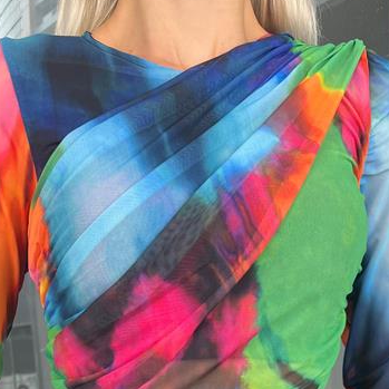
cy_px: 479
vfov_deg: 23.9
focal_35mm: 65
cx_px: 202
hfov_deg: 26.5
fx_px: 826
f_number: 1.5
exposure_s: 1/115
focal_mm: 5.7
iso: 32
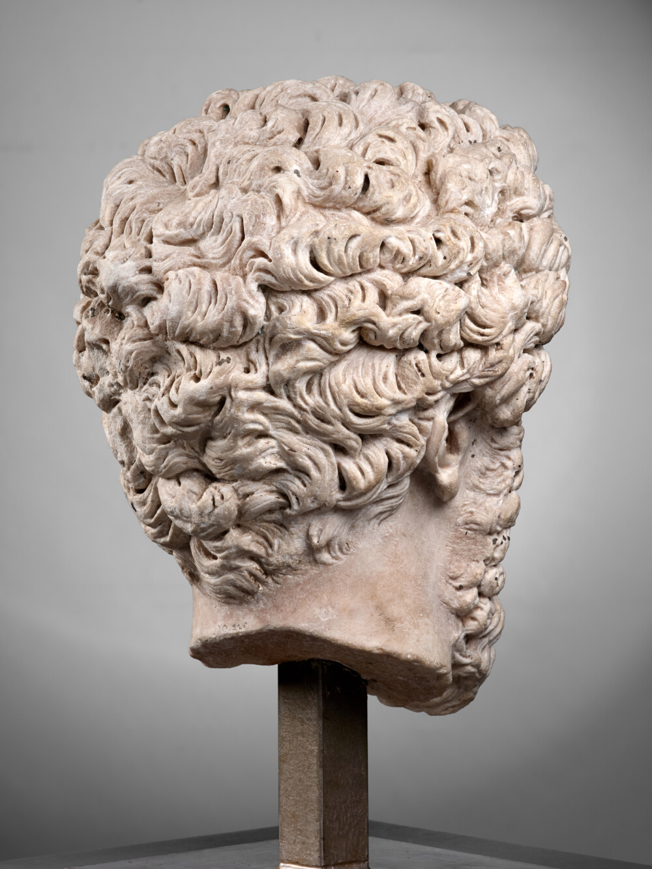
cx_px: 326
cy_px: 434
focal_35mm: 63
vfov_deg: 30.7
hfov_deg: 23.3
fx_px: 1582
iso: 200
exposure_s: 1/100
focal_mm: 80
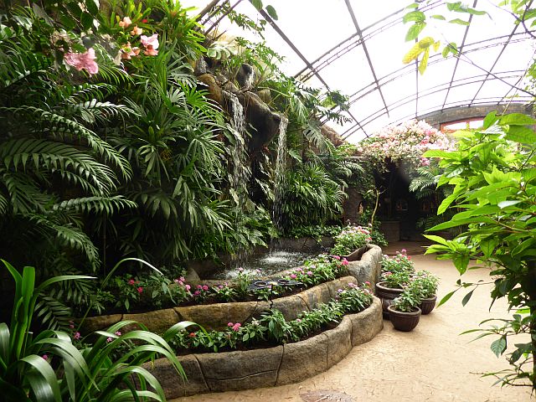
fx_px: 387
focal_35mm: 25
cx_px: 268
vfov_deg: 54.9
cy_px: 201
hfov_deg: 69.4
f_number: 3.3
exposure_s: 1/80
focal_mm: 4.3
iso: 100
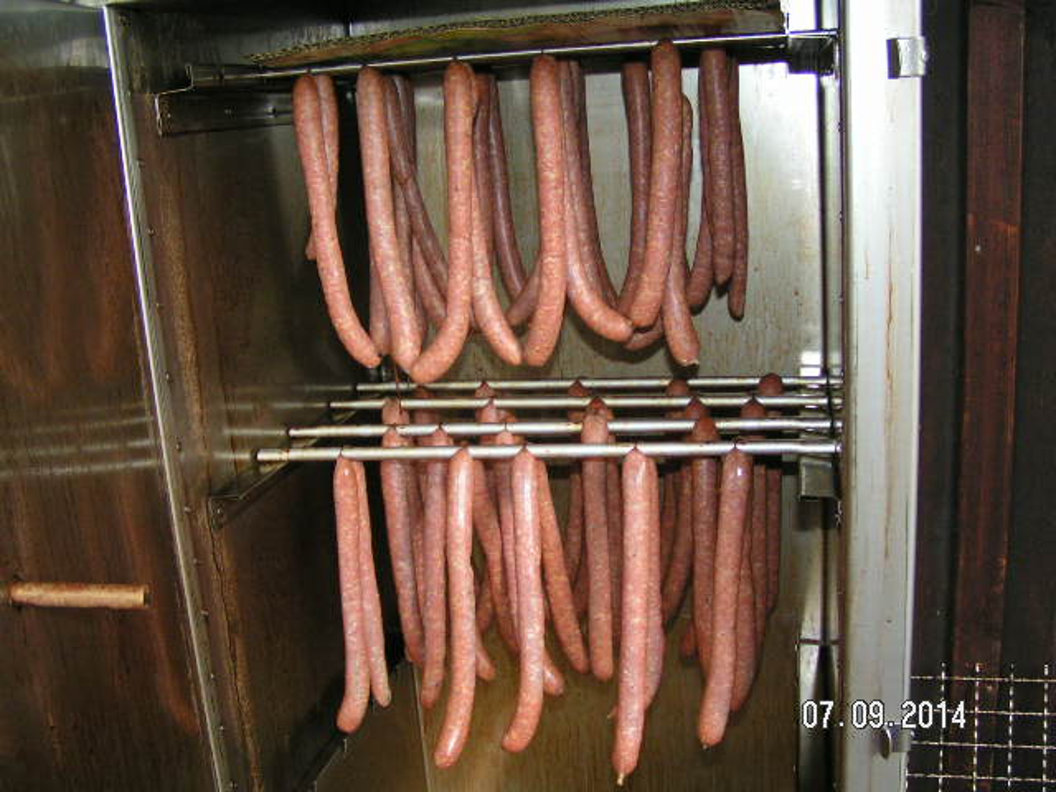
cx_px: 528
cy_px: 396
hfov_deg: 49.0
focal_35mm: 38
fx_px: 1159
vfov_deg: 37.7
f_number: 2.8
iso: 200
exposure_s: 1/40
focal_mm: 5.8
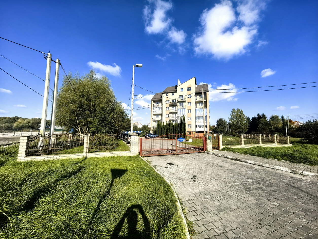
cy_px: 120
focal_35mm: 13
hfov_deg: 106.2
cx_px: 159
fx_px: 119
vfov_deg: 89.9
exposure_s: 1/1555
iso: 50
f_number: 2.2
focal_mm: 1.76
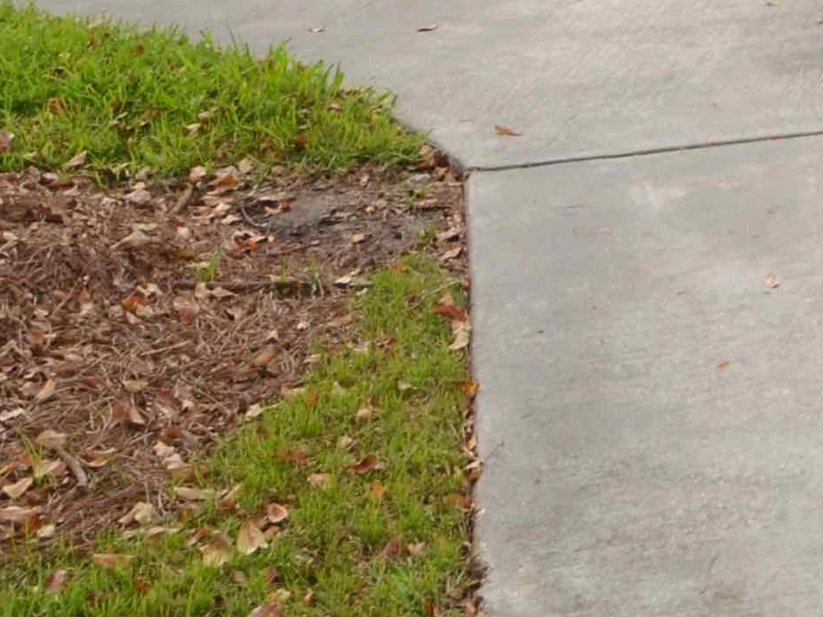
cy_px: -611
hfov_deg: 15.6
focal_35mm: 106
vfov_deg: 12.4
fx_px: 2520
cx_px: 1528
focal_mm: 14
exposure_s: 1/200
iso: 100
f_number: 7.1
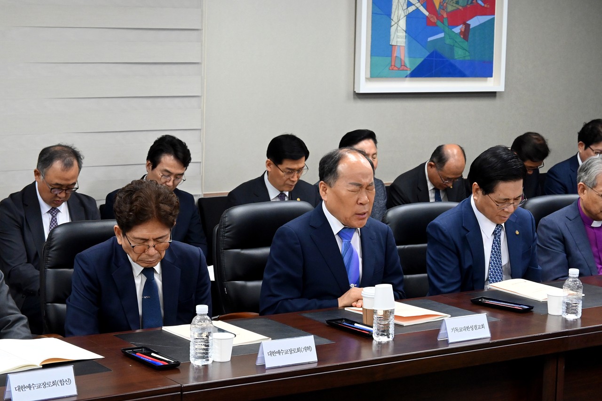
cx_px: 301
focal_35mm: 75
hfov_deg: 27.0
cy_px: 200
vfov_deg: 18.2
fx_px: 1254
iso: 3200
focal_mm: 50
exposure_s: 1/125
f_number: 6.3
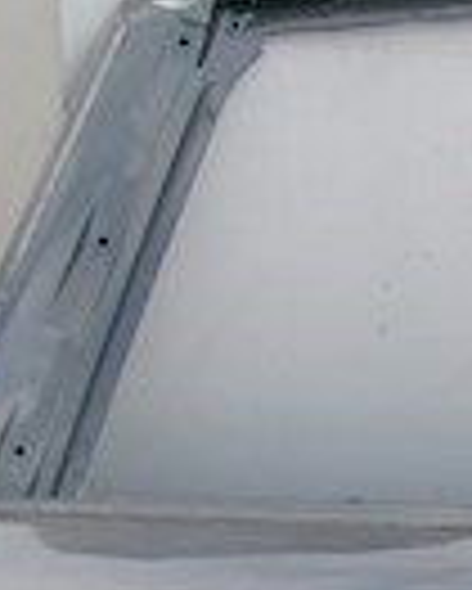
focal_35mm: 125
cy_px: 847
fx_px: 2180
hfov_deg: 12.0
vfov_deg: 14.5
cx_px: 602
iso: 80
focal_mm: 5.8
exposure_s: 1/350
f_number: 2.8
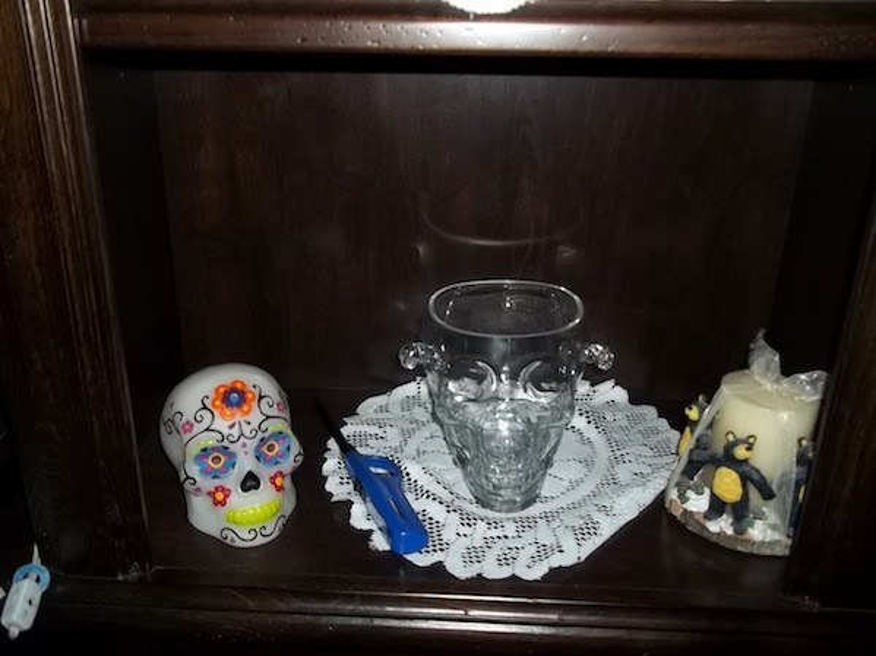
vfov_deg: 44.1
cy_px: 328
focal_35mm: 32
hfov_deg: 56.8
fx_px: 810
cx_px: 438
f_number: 2.9
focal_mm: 5.7
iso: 64
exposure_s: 1/30
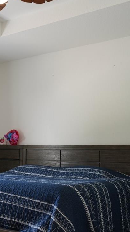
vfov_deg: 39.8
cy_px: 134
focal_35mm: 52
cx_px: 8
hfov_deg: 22.4
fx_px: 319
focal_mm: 30
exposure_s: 1/2
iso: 250
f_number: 11
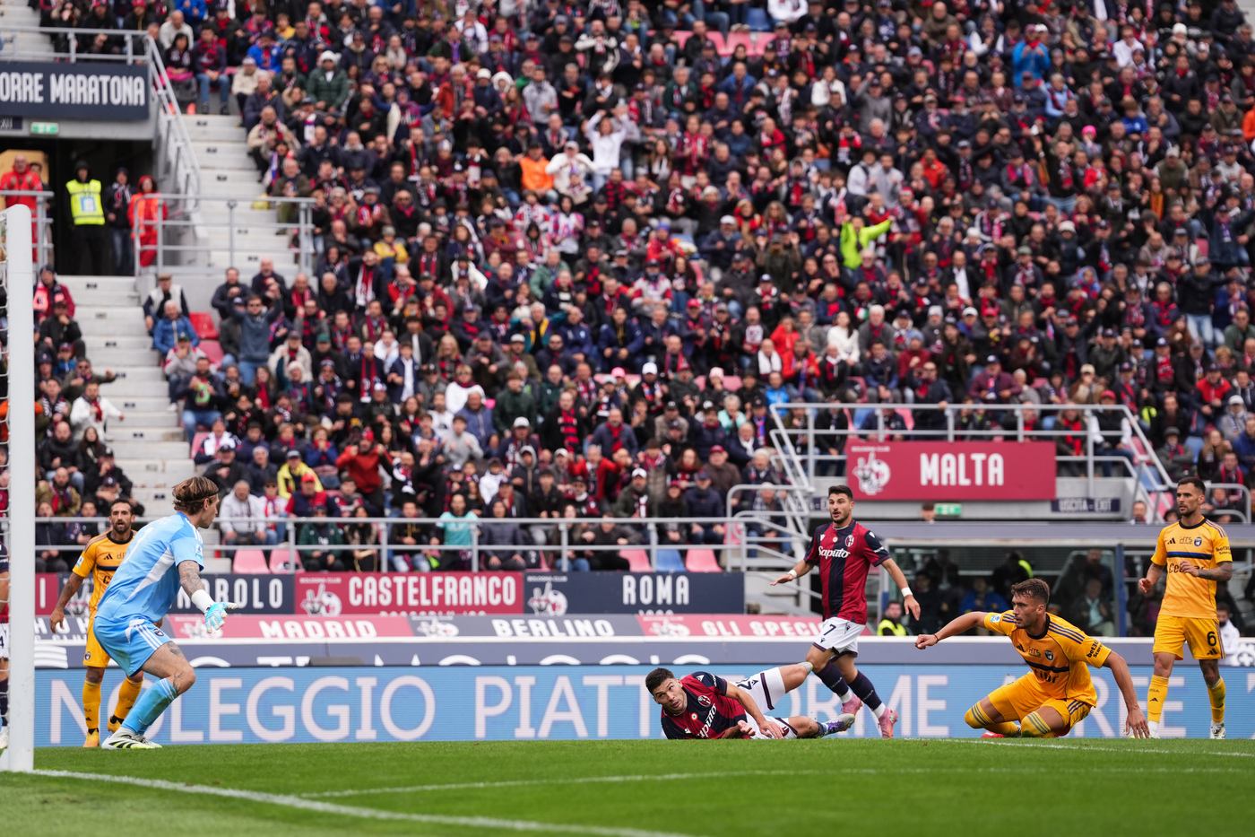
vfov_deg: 8.2
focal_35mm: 168
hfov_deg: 12.2
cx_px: 628
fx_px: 5856
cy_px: 418
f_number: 3.5
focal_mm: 168
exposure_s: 1/5000
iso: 1000
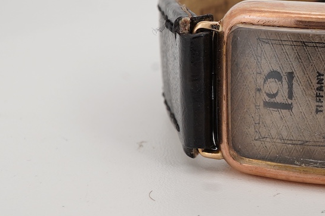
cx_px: 406
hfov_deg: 15.1
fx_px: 1173
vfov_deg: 10.5
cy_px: 65
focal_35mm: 130
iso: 160
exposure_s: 1/160
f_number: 22
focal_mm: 30
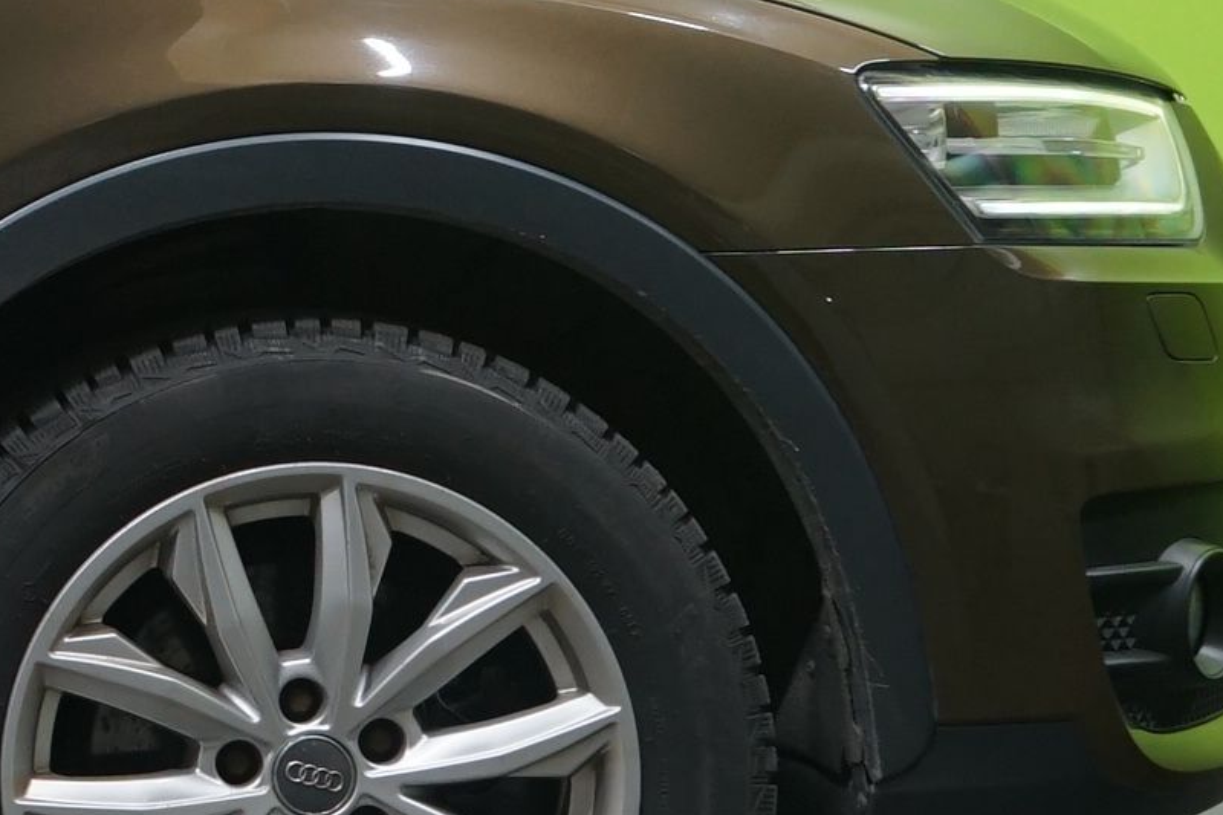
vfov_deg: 7.3
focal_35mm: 187
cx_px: -1361
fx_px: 6351
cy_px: -37
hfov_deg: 10.0
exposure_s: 1/20
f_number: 5.6
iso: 800
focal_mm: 38
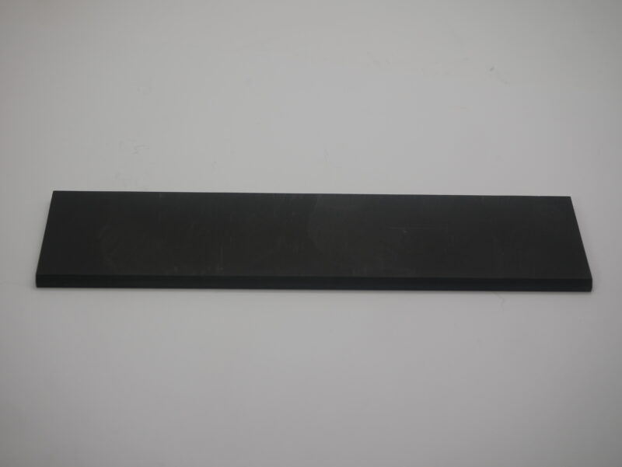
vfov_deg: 24.4
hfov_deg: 32.2
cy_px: 234
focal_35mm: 60
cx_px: 311
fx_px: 1079
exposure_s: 1/250
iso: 200
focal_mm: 30
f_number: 4.5
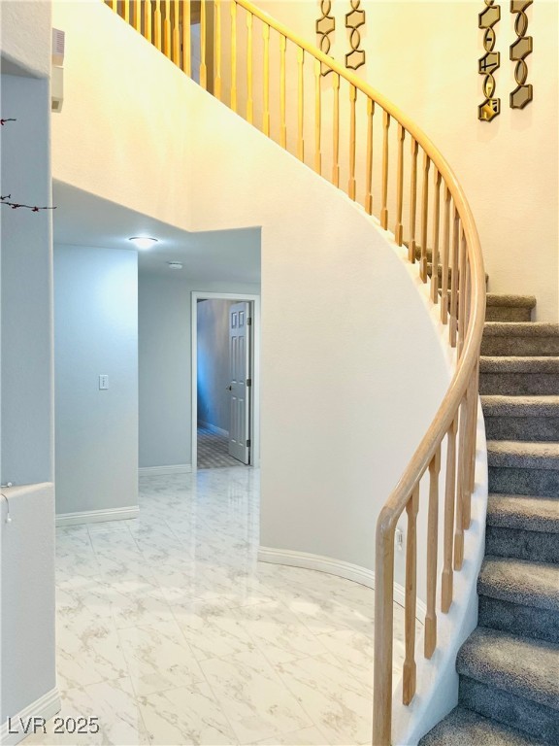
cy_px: 373
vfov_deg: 67.3
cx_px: 280
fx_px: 560
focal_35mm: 26
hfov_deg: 53.1
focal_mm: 5.1
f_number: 1.6
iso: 125
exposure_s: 1/120
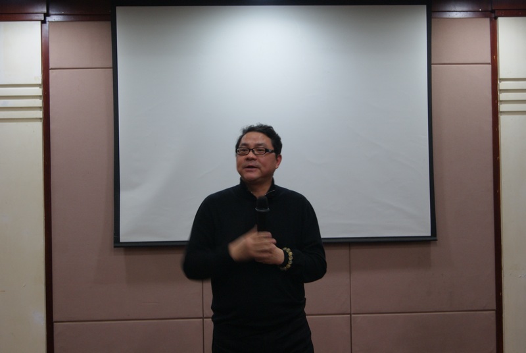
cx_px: 263
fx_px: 768
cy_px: 176
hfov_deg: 37.8
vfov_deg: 25.8
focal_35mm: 52
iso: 400
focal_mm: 35
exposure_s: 1/13
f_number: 5
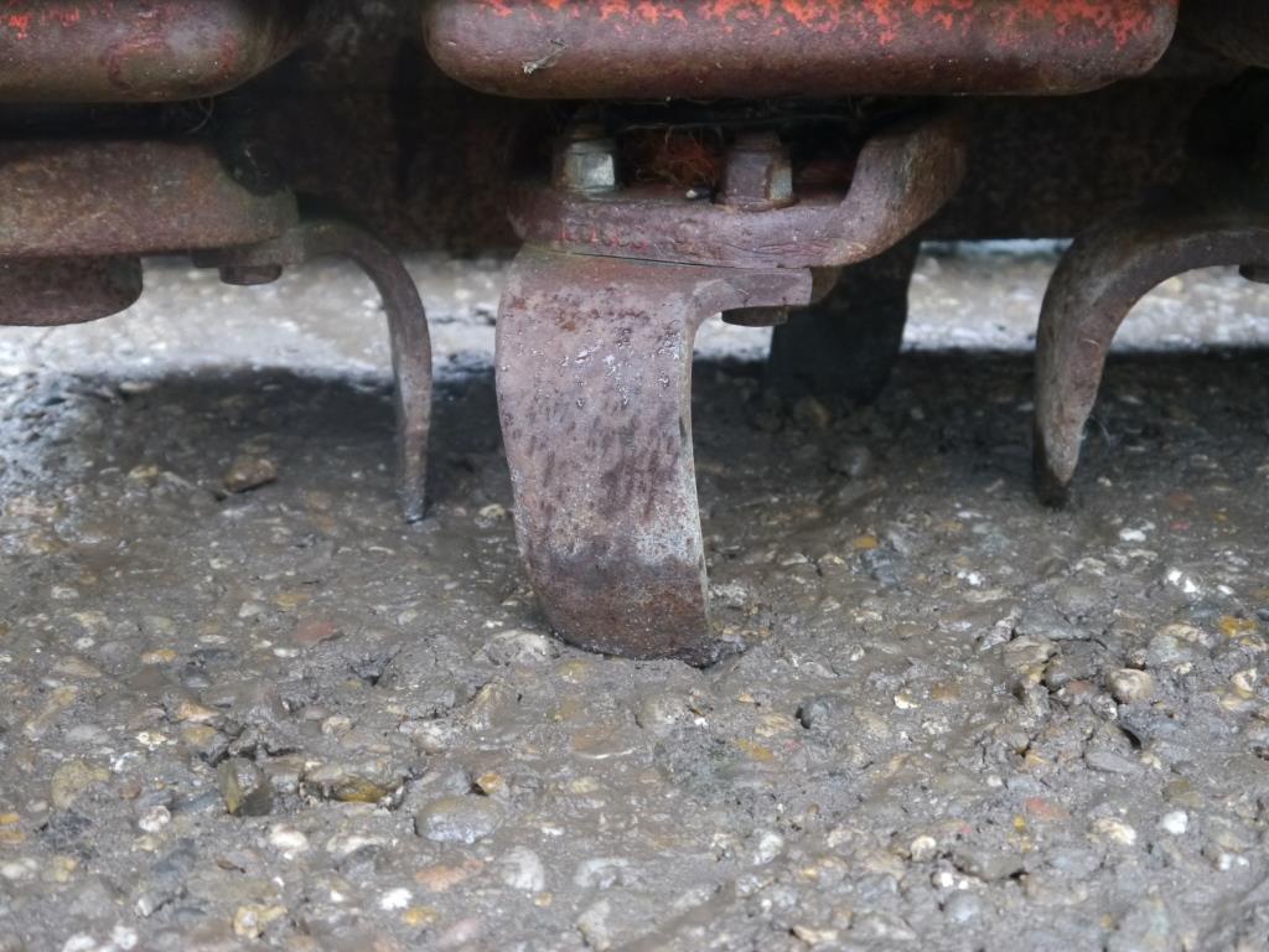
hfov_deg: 42.9
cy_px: 476
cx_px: 634
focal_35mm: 44
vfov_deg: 32.9
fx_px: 1613
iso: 1000
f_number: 4.4
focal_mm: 22
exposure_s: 1/60
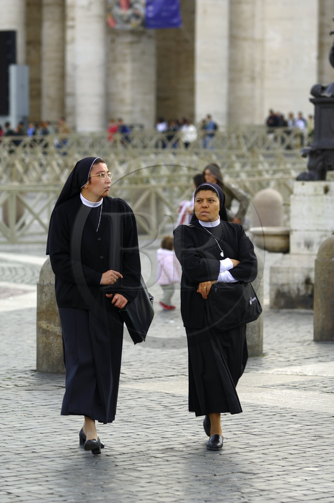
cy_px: 252
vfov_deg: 11.8
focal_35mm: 174
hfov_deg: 7.9
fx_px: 2429
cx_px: 167
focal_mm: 116
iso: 100
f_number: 3
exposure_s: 1/160
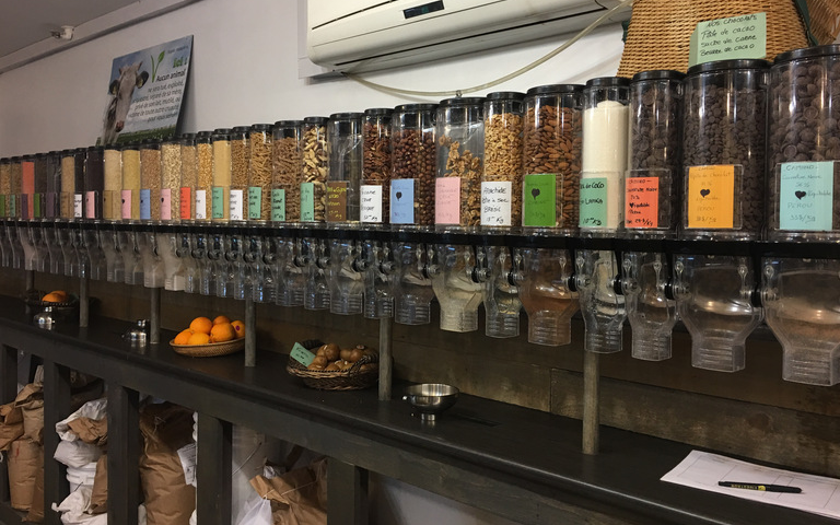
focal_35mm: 32
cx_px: 429
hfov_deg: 59.6
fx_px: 733
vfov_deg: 39.4
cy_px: 242
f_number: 2.2
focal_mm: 4.15
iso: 40
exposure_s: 1/15
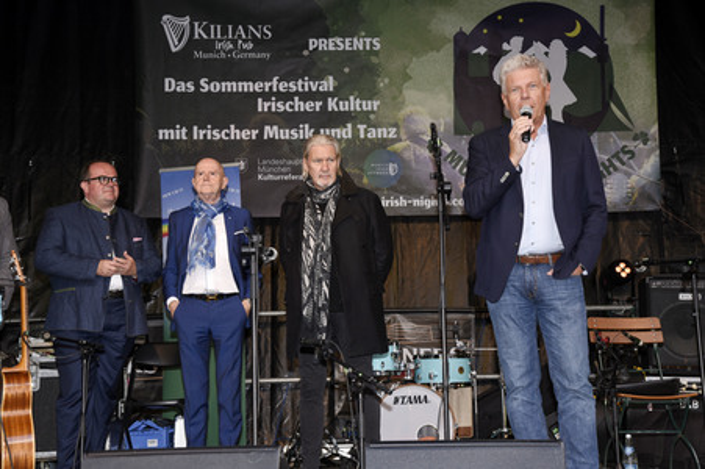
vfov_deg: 21.9
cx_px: 352
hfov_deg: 32.4
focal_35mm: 62
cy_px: 234
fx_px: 1213
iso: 500
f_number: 8
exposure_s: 1/160
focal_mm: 62
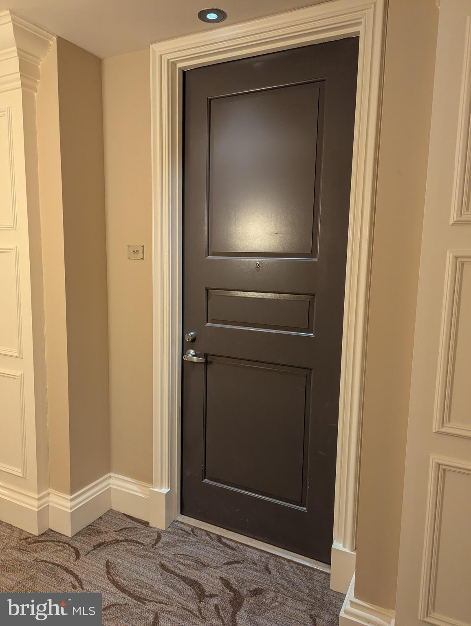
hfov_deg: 56.9
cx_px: 236
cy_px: 313
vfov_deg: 71.5
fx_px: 434
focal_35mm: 24
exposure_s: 1/24
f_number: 1.85
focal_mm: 6.81
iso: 508
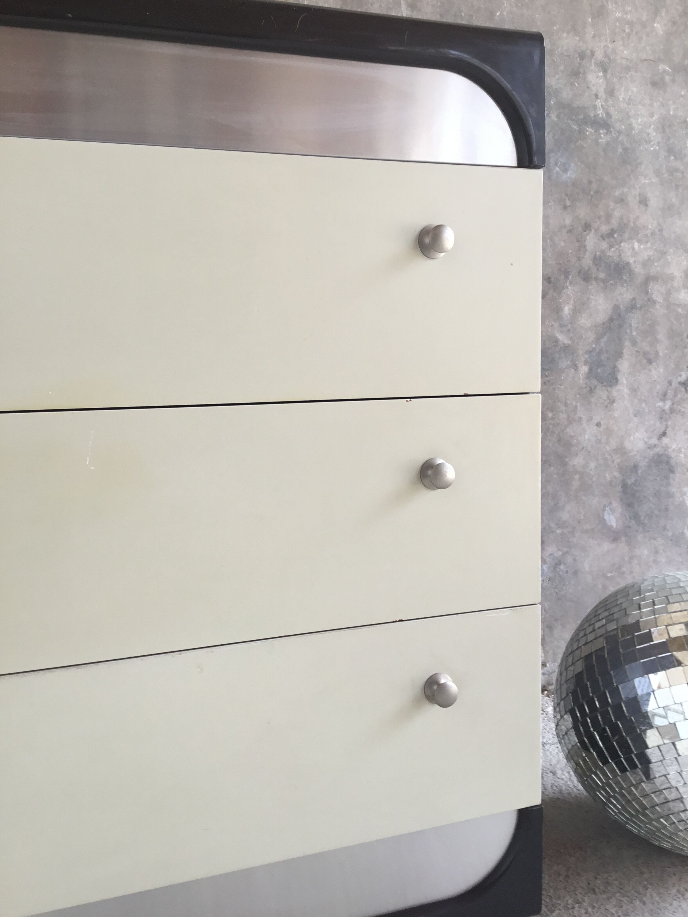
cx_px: 344
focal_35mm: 31
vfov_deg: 58.4
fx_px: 822
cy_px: 458
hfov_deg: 45.4
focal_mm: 3.3
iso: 25
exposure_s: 1/50
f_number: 2.4
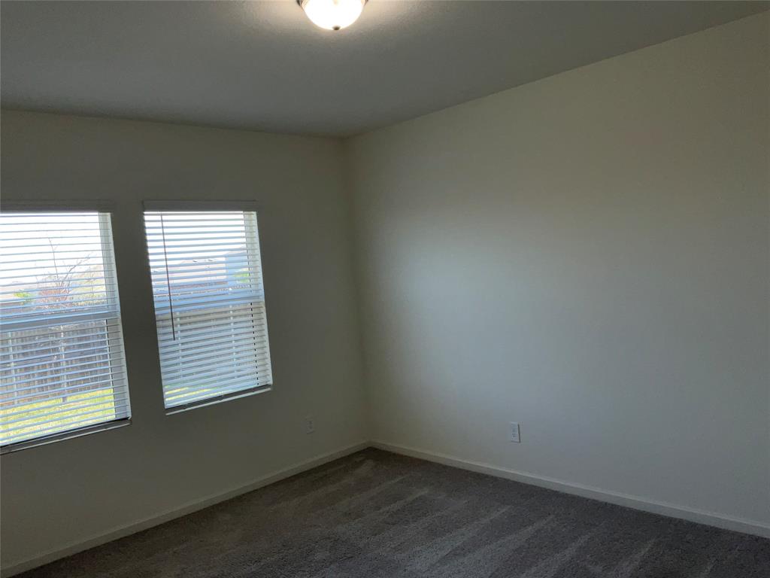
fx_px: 645
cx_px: 385
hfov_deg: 61.7
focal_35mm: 29
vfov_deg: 48.2
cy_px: 289
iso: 16
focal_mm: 3
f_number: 1.8
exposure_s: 1/225
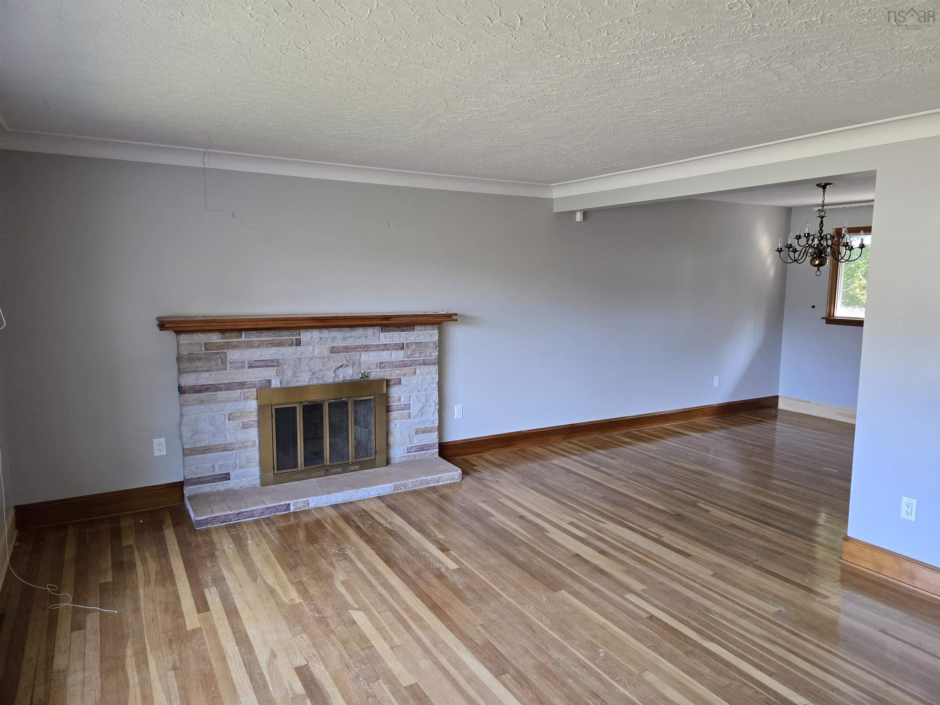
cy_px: 352
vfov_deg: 58.9
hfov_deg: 73.9
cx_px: 470
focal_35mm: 23
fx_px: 625
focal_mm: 6.3
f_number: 1.7
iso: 250
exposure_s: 1/120
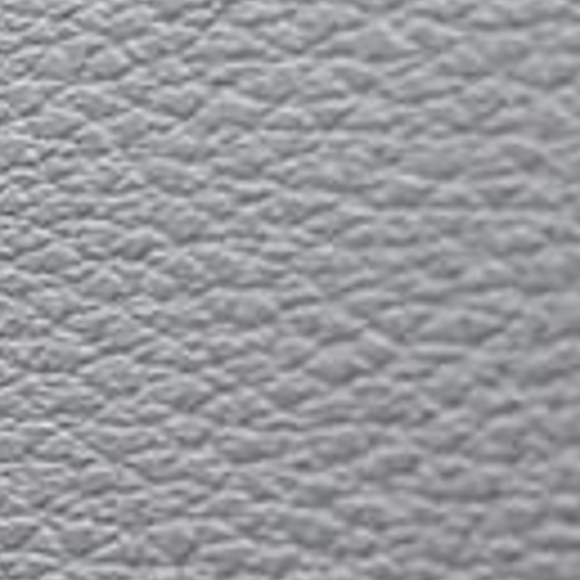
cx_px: -674
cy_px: 567
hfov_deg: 9.1
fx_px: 3355
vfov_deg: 9.8
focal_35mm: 177
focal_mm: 28
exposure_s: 1/160
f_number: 4.5
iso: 400
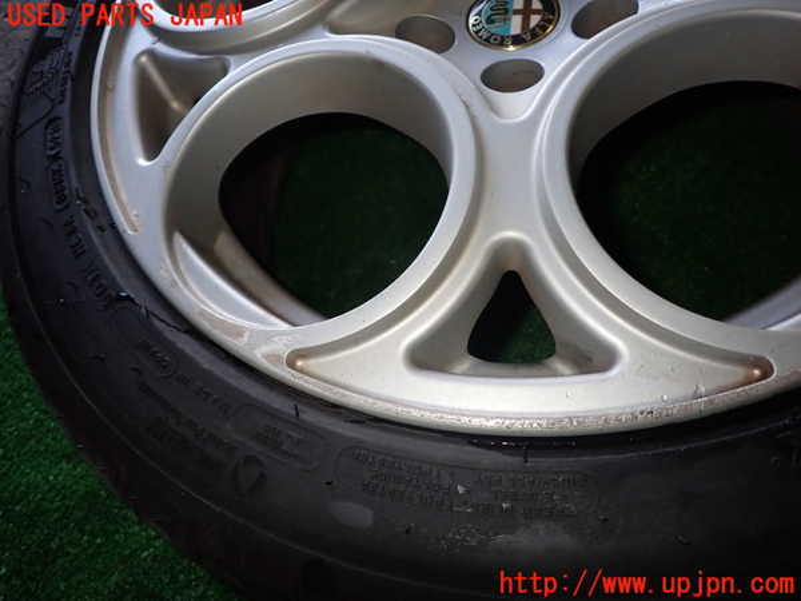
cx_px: 400
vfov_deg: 54.9
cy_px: 300
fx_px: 578
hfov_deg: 69.4
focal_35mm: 25
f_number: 5.6
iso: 200
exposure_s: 1/30
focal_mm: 4.5
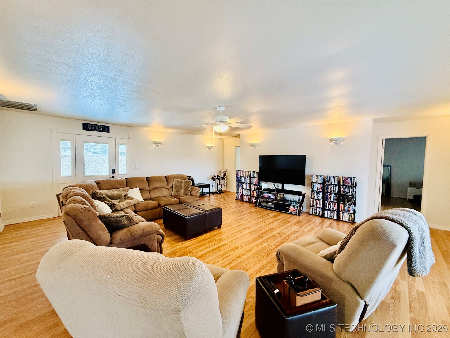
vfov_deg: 85.7
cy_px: 169
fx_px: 182
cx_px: 225
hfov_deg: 102.1
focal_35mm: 14
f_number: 2.2
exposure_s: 1/120
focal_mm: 2.22
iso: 640
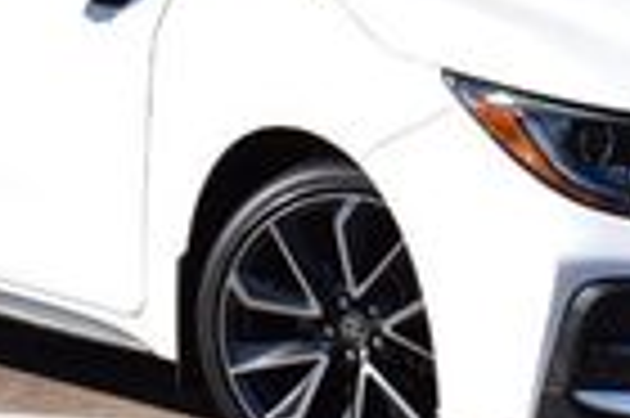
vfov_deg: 6.7
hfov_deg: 10.3
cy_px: -328
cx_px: 621
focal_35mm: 198
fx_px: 3466
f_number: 11
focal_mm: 29
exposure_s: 1/500
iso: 360
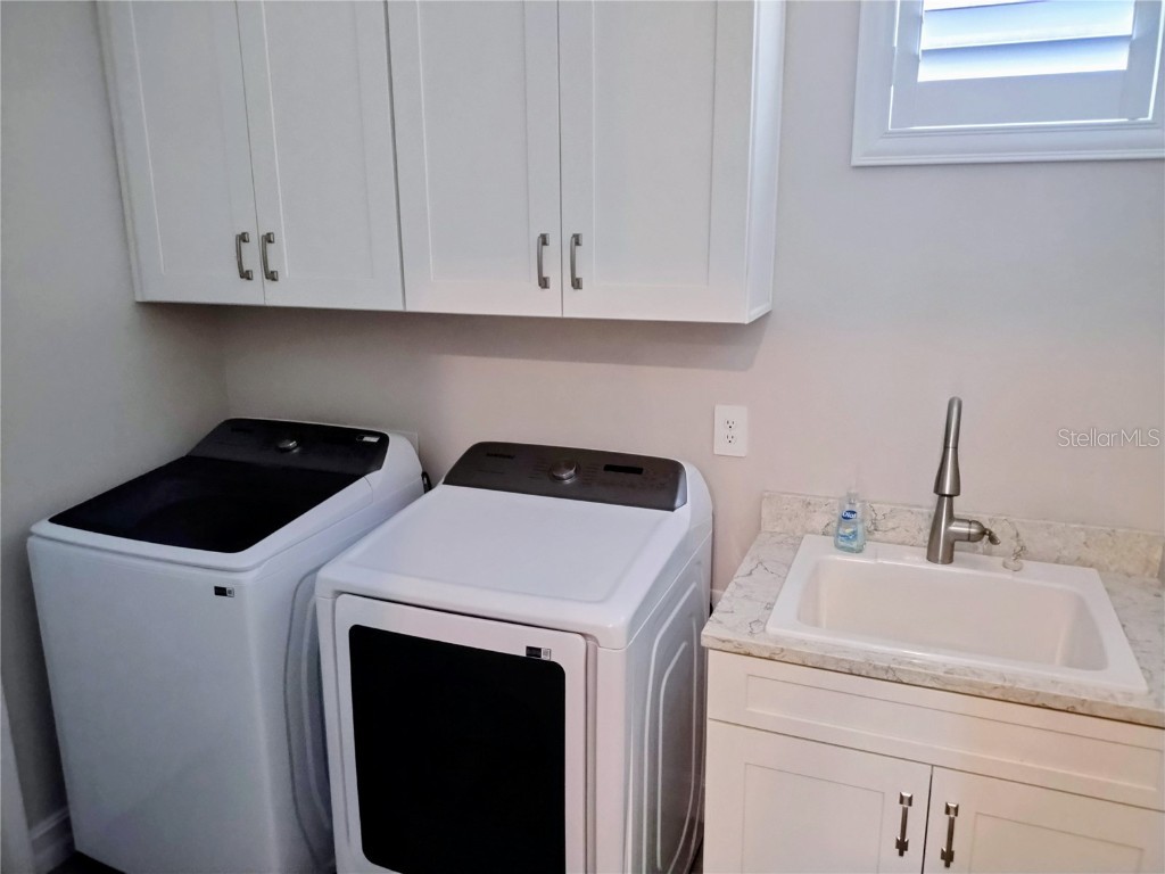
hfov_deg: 69.4
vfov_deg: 54.9
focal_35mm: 25
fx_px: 841
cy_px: 437
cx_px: 582
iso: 250
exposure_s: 1/40
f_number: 1.7
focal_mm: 4.71
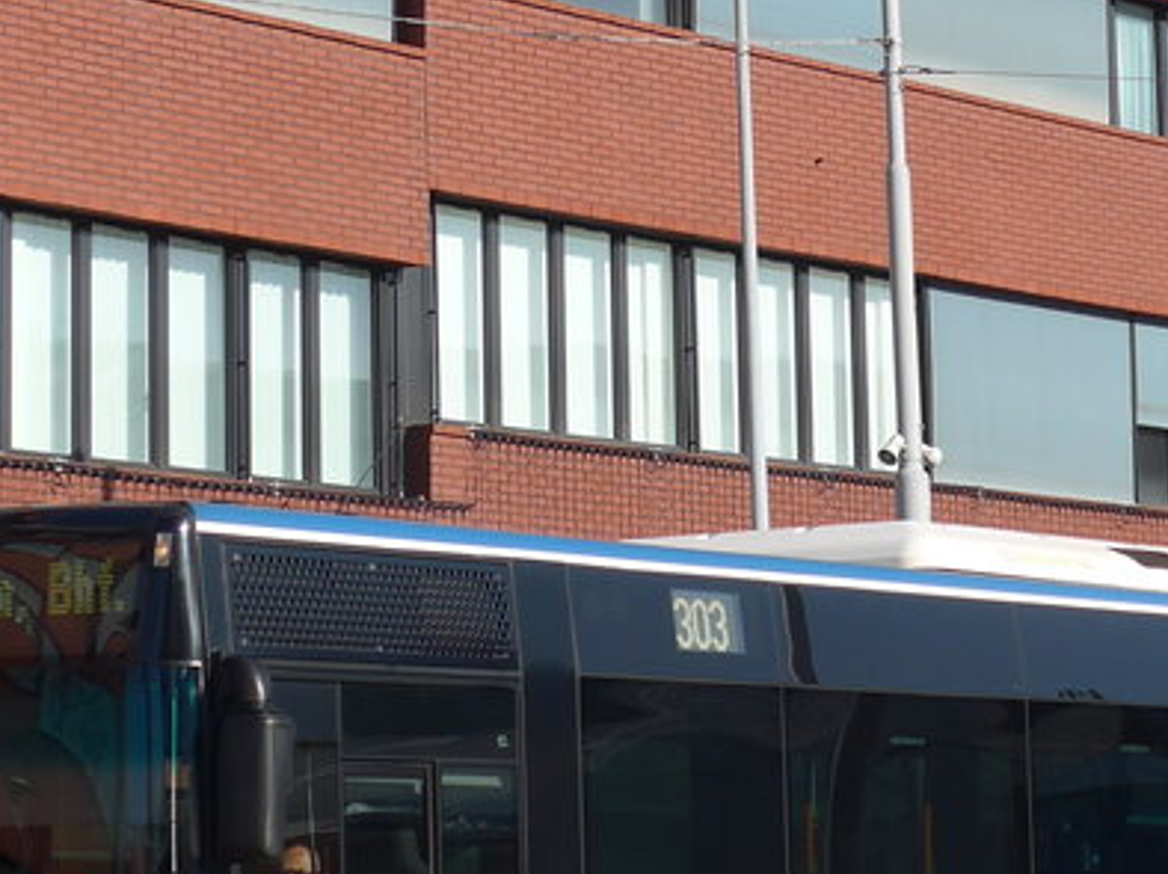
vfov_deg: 11.8
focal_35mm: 125
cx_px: 794
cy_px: 403
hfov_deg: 15.7
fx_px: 4215
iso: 80
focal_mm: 8.4
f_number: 2.8
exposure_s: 1/1600
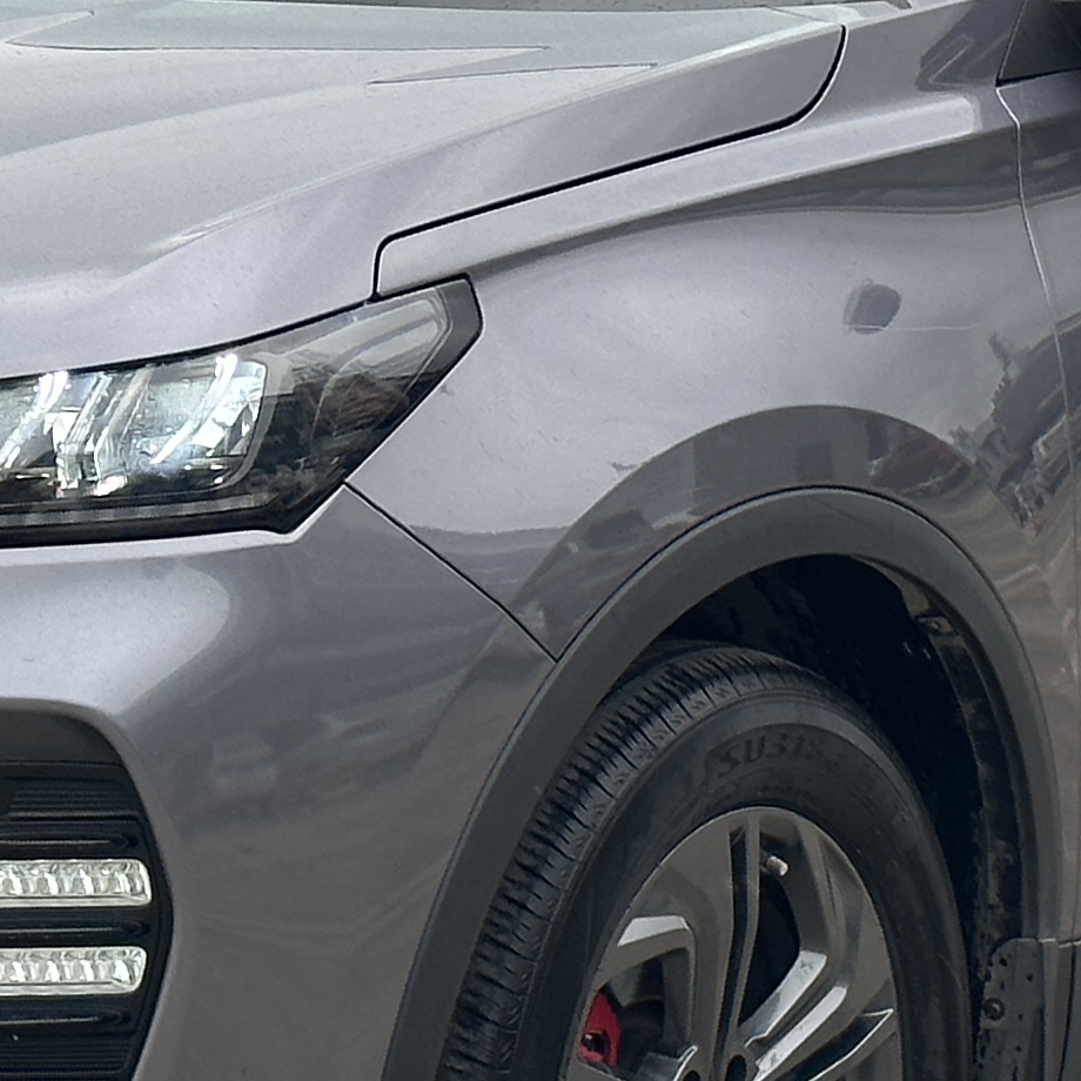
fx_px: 6572
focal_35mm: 186
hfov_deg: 9.4
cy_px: 298
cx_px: 375
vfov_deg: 9.4
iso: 64
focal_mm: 6.86
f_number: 1.78
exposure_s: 1/571
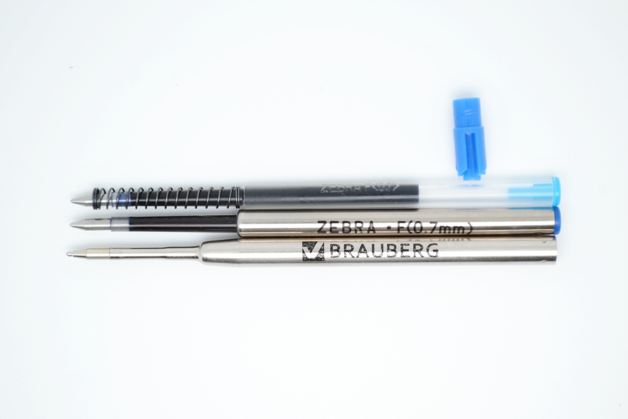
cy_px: 210
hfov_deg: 24.6
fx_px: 1439
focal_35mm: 82
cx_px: 314
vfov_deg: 16.6
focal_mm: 55
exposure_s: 1/80
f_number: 5.6
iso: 200
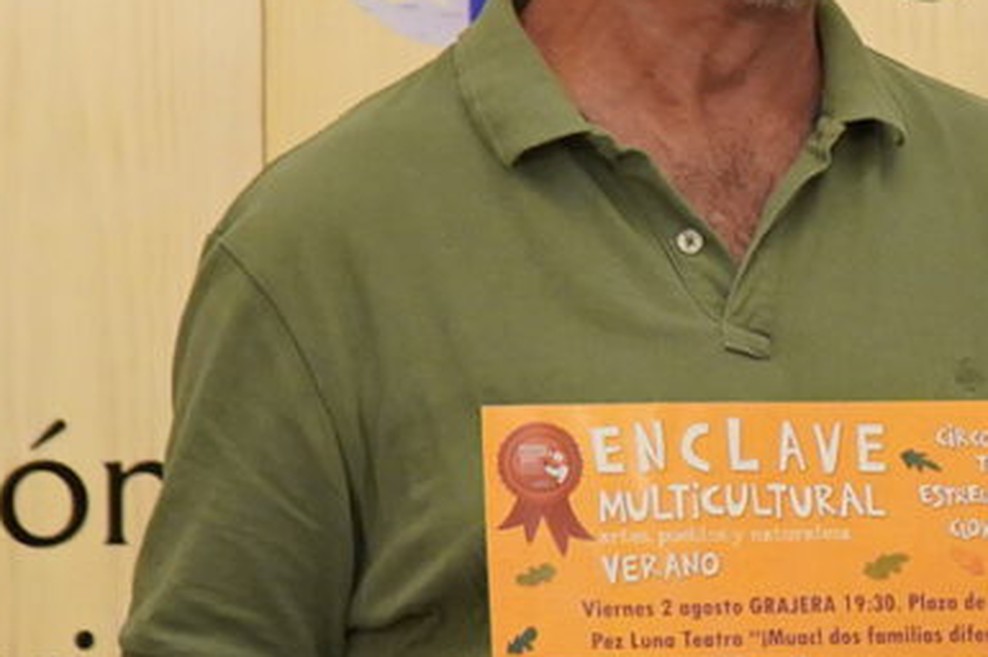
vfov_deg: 5.9
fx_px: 6389
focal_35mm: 233
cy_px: 529
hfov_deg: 8.6
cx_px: 1612
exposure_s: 1/200
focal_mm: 35
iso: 2500
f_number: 4
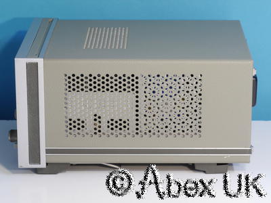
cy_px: 102
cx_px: 136
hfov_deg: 14.3
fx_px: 1080
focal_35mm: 138
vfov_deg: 10.7
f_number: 14
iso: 400
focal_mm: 69
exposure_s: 1/1.3
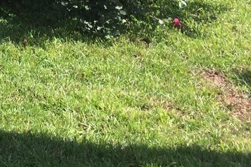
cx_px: -207
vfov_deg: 10.9
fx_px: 815
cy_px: -137
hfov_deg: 15.1
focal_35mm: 117
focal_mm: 4.15
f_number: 2.2
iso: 32
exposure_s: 1/1001
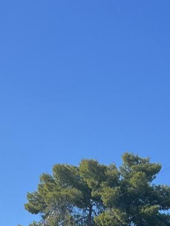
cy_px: 489
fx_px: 851
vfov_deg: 12.7
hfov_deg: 11.4
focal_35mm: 130
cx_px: 101
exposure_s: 1/3704
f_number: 1.5
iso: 50
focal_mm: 5.7
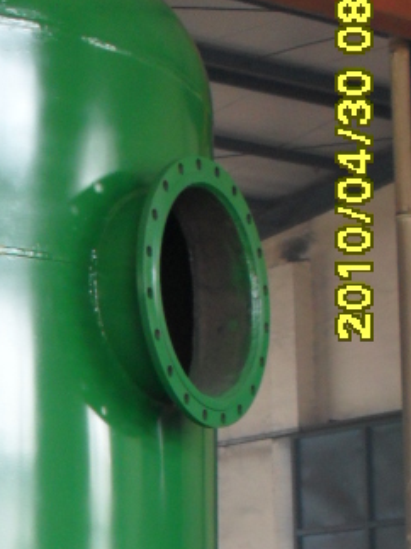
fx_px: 1758
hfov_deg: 12.8
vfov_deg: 17.1
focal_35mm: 111
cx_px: -173
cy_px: 619
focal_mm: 6.3
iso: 120
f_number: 3.2
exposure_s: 1/30
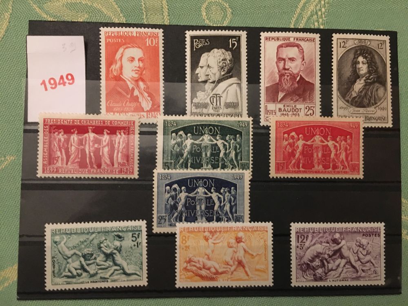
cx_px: 204
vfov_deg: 48.2
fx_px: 342
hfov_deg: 61.7
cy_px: 153
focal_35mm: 29
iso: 400
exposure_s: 1/17
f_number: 2.2
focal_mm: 4.15
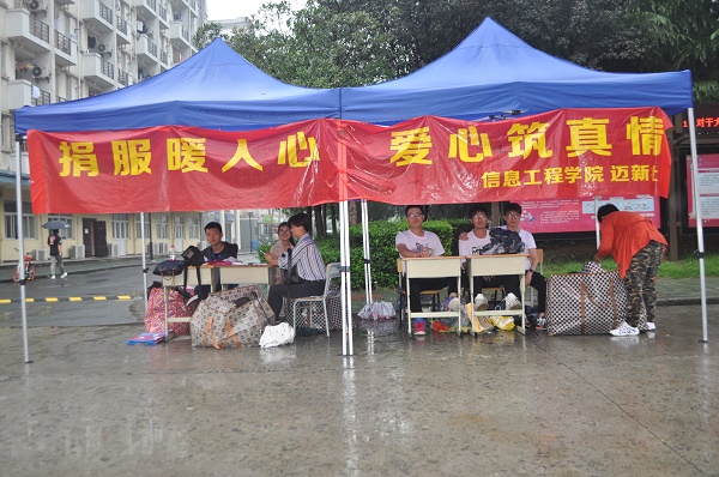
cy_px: 238
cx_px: 360
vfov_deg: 39.8
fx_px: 658
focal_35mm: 33
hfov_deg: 57.3
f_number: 4
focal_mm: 22
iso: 200
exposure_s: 1/60
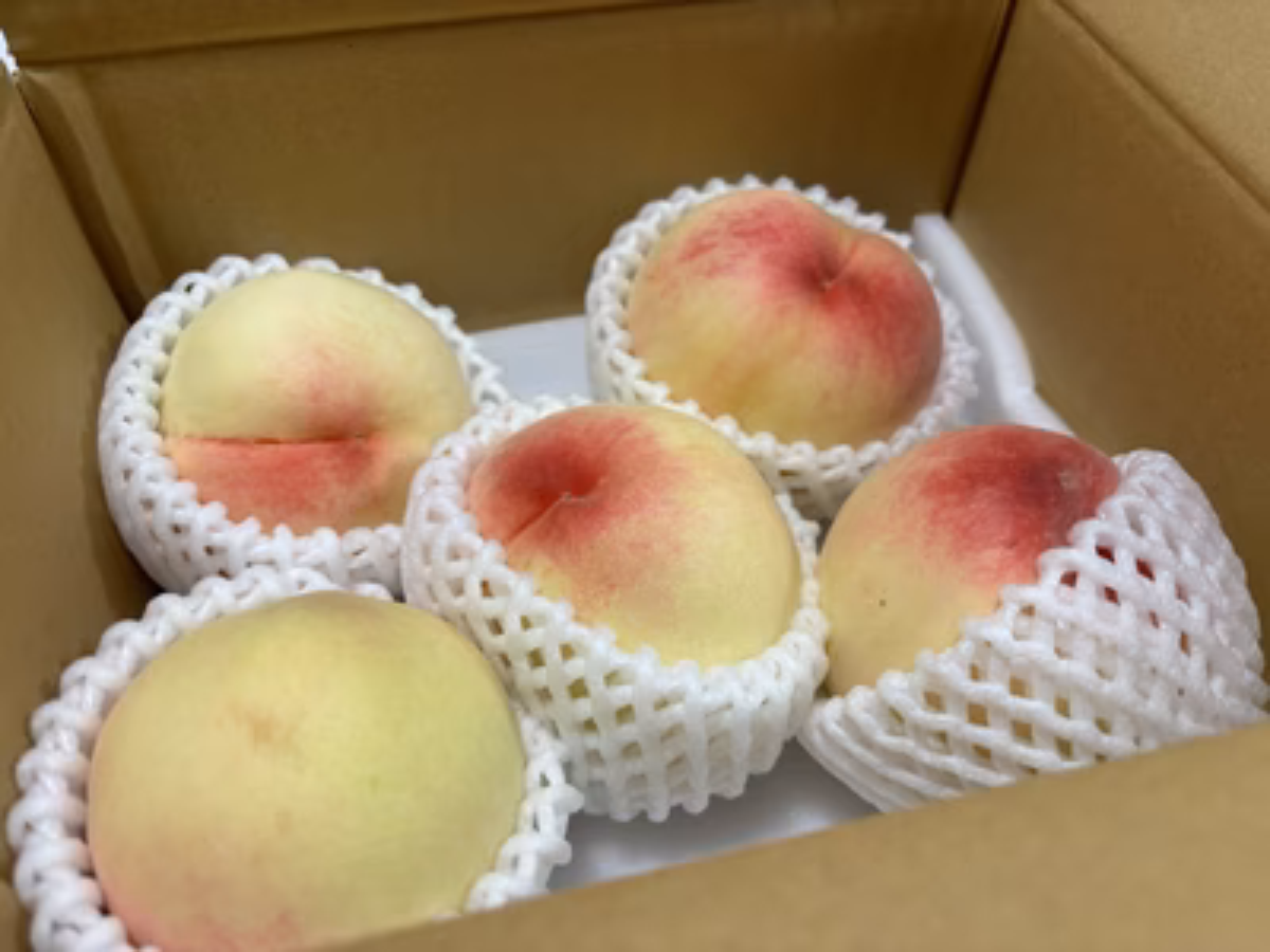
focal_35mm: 26
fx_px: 954
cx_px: 635
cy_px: 476
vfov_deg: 53.1
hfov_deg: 67.3
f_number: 1.6
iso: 80
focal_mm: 5.96
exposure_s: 1/50
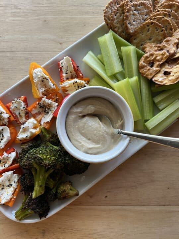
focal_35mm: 26
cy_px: 120
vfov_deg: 67.3
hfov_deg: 53.1
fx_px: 179
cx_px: 90
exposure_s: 1/61
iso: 125
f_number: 1.5
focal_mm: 5.7
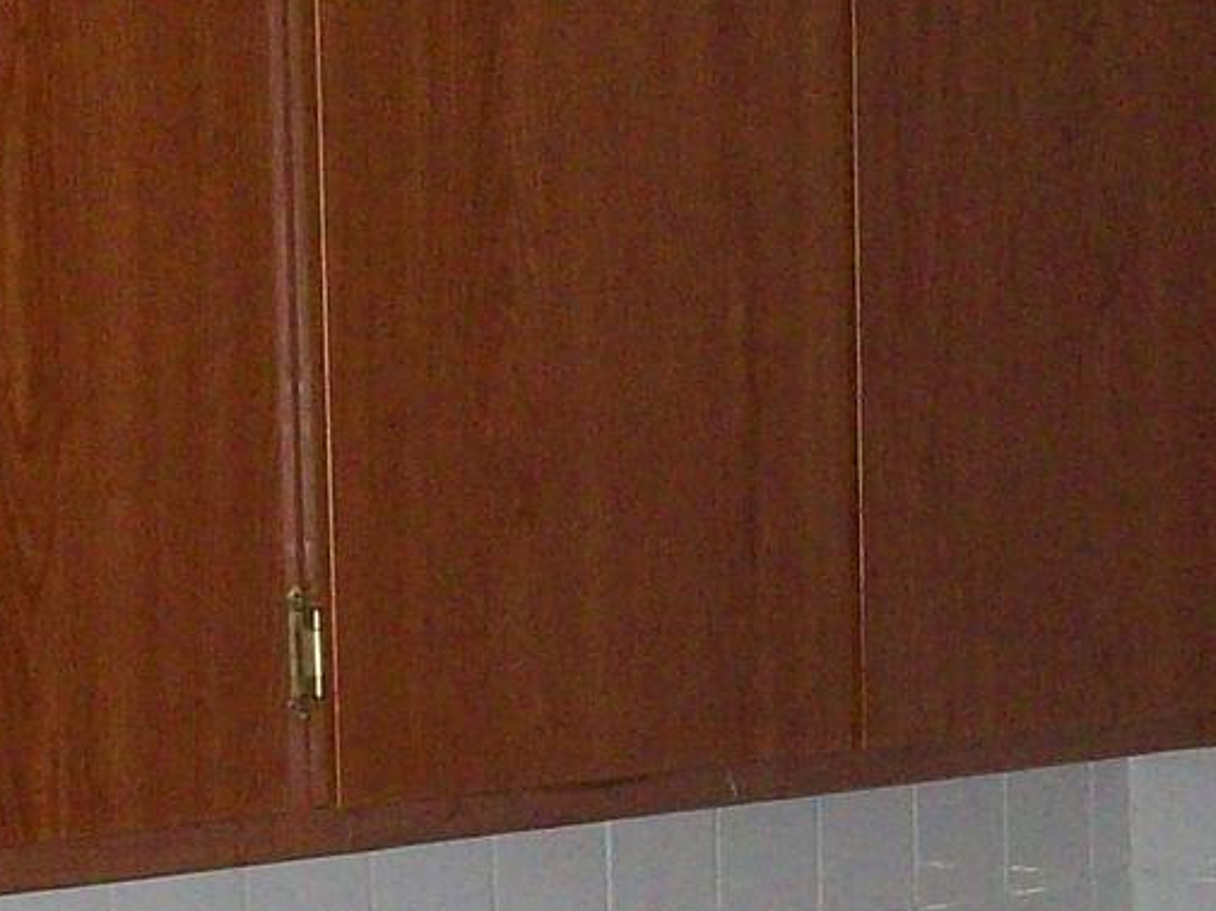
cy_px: 1366
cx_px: 773
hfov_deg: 14.3
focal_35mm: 138
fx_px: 4844
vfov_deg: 10.4
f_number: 2.8
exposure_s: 1/60
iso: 160
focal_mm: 5.7
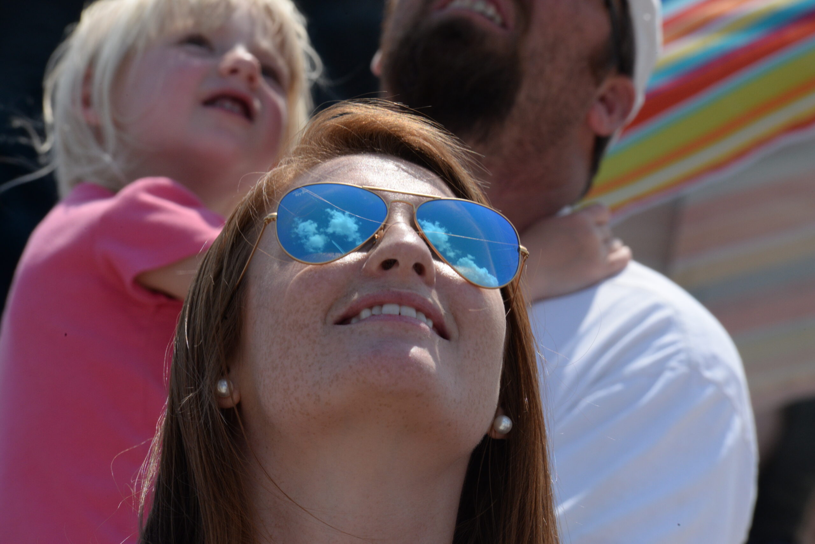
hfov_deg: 5.2
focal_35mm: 400
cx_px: 408
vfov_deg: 3.4
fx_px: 9059
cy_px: 272
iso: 1000
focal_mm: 400
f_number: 32
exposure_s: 1/400
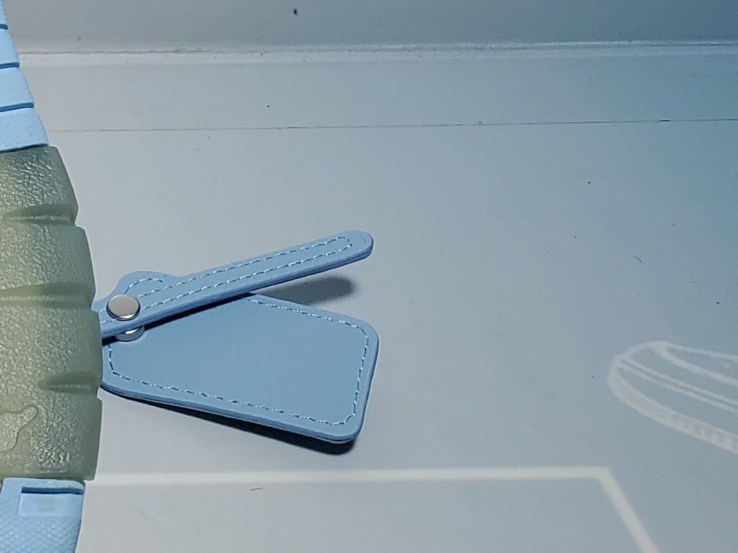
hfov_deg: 16.5
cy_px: -2
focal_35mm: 99
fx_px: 2110
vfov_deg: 14.7
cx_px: -598
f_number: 1.5
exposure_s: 1/809
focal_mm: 4.3
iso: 50
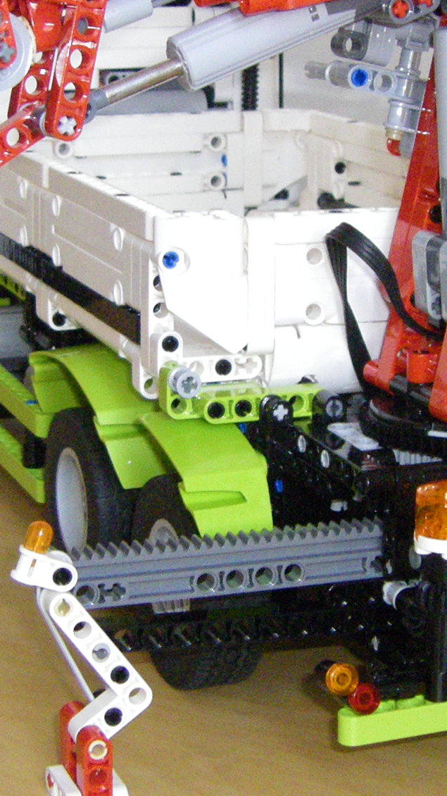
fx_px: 2003
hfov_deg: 12.7
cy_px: 346
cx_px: 298
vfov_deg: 22.4
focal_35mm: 95
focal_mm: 6.3
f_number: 3.5
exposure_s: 1/50
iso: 500
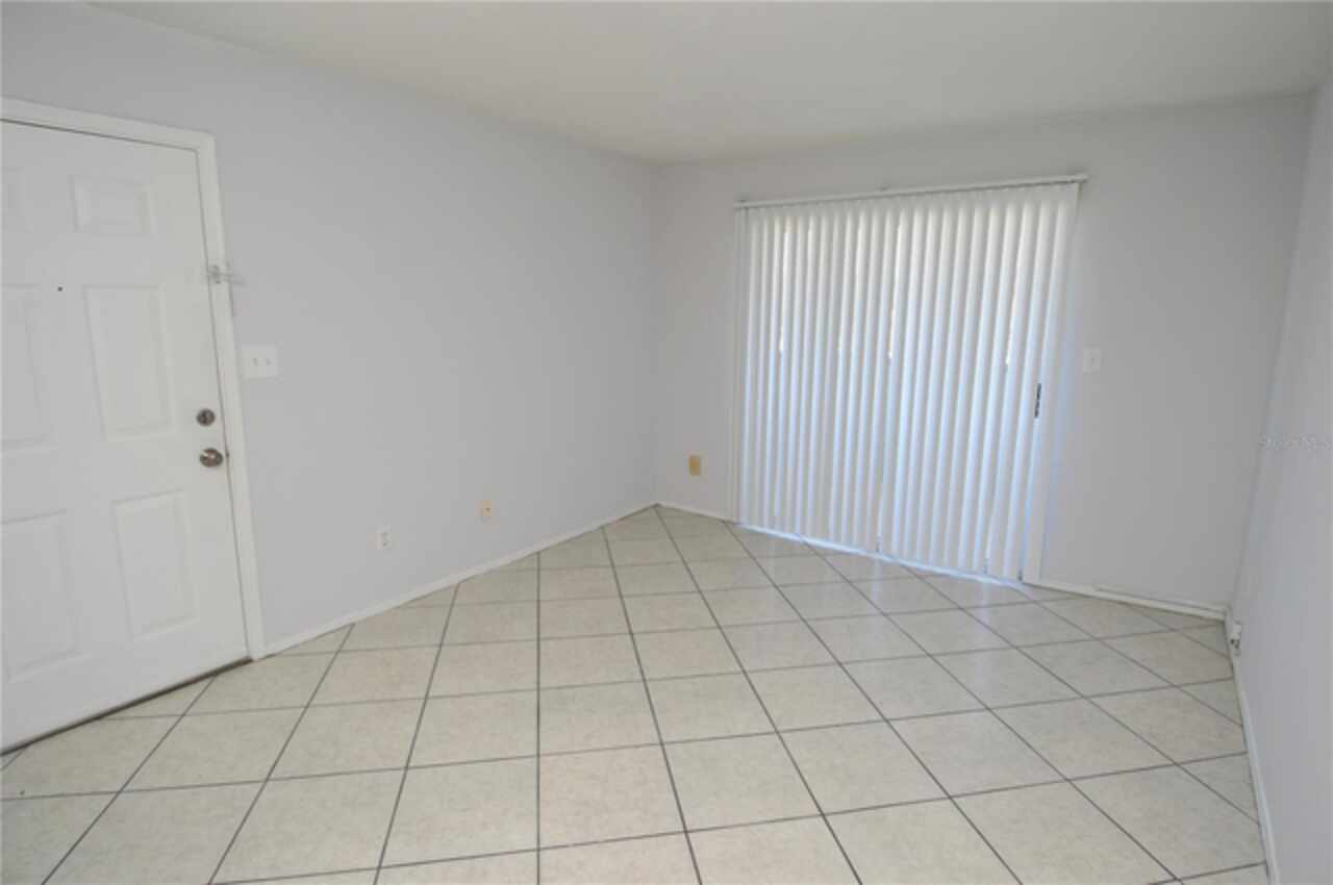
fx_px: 666
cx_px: 666
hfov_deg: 90.1
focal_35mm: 18
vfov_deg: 67.2
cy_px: 442
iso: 450
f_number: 4
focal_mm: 12
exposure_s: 1/60
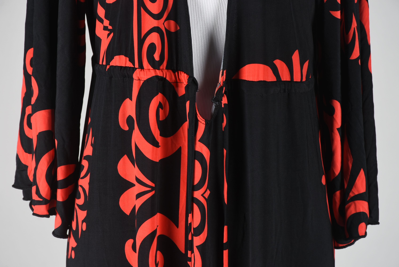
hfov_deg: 13.7
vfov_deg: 9.2
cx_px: 200
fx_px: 1664
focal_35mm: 150
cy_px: 134
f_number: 11
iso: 200
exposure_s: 1/125
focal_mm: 100
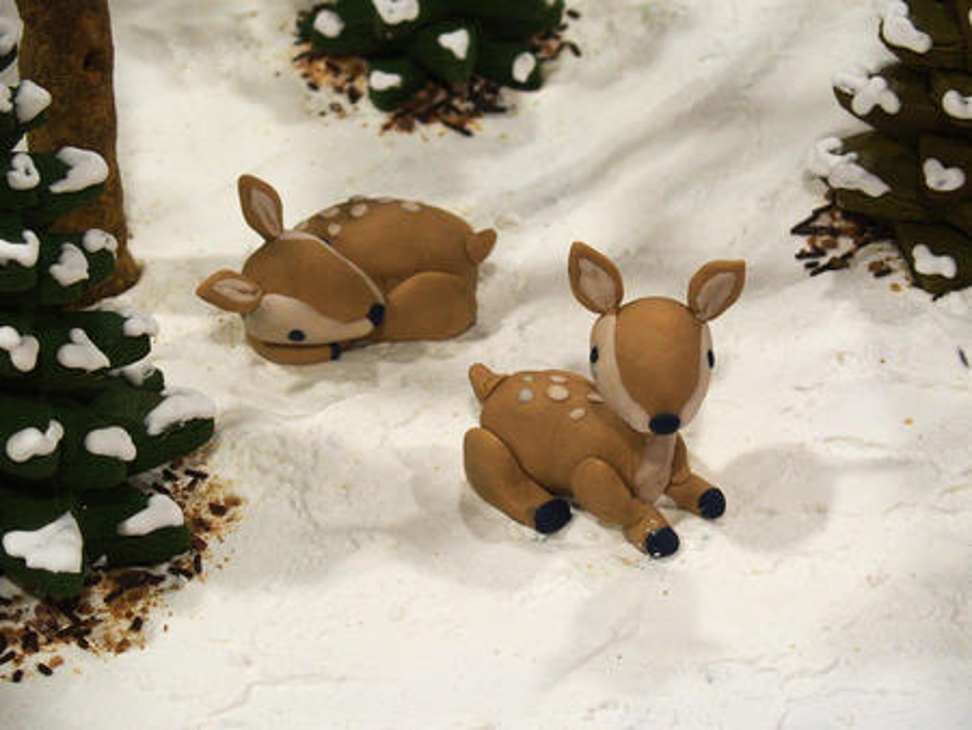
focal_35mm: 112
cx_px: 486
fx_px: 3147
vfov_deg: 13.2
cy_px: 365
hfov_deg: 17.6
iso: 320
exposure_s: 1/100
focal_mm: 24
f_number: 2.8
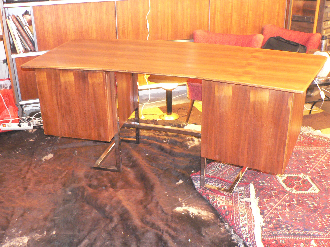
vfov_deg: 39.7
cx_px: 165
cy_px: 124
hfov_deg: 51.4
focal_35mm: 36
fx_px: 343
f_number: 2.8
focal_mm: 6
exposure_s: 1/8
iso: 400
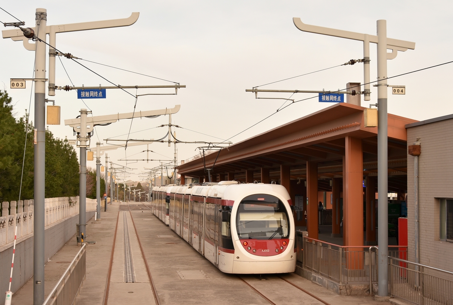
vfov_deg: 28.2
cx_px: 226
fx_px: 606
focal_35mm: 48
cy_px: 152
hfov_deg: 41.0
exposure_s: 1/125
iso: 125
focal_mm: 32
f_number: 5.6
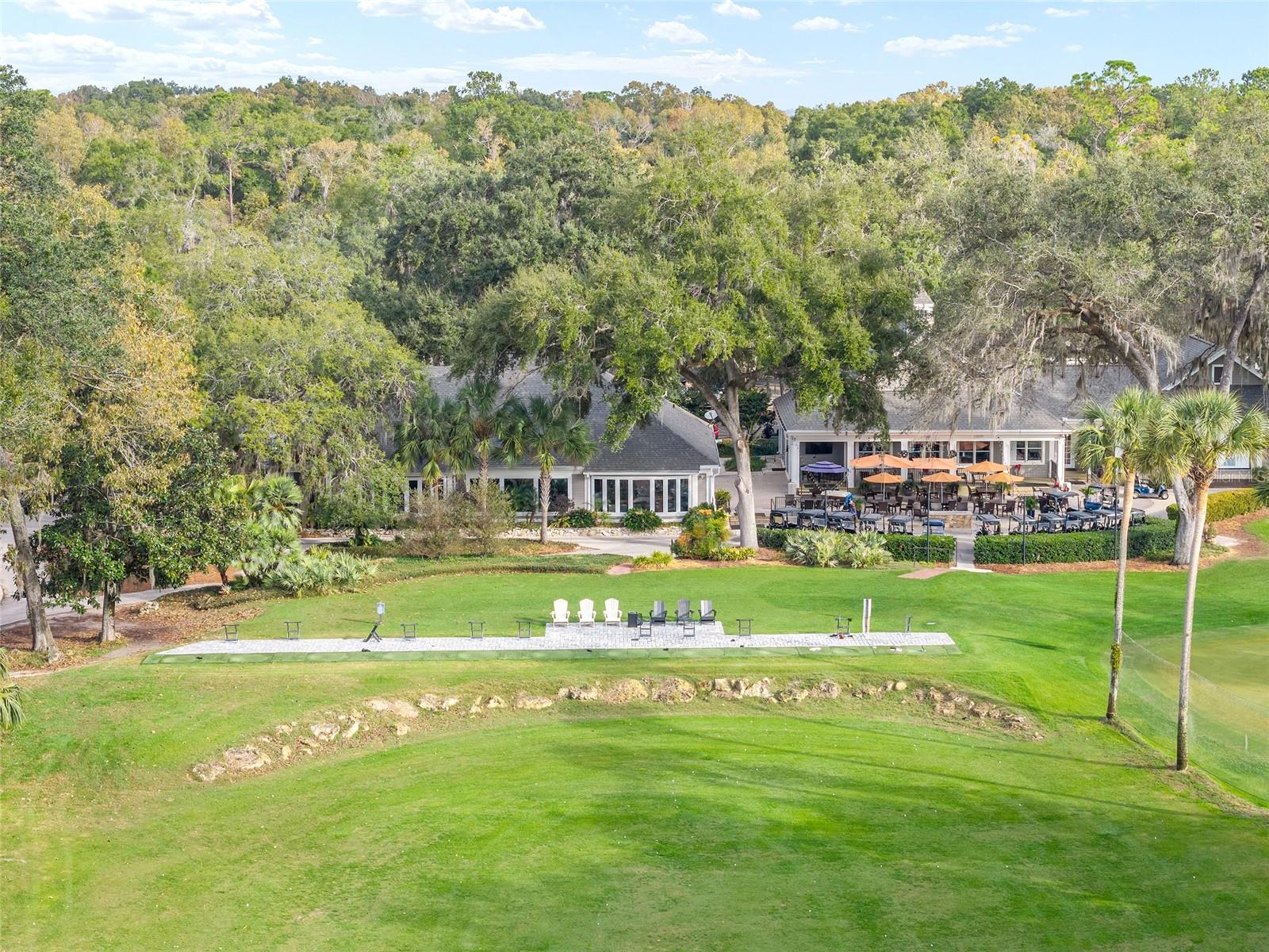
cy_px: 476
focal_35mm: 70
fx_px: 2566
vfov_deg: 21.0
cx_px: 634
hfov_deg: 27.8
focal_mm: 19.35
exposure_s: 1/640
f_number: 2.8
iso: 200
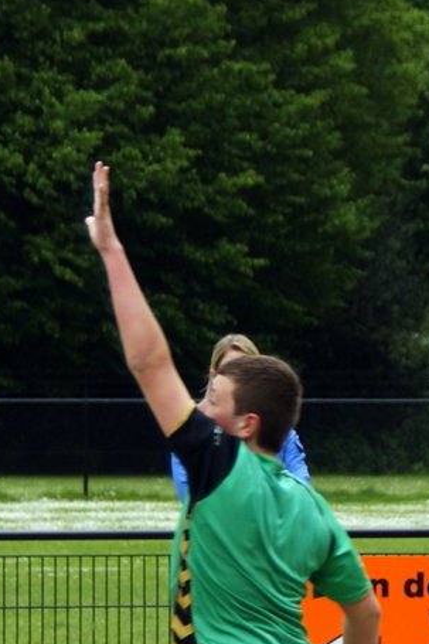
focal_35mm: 277
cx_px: -18
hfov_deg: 4.9
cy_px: 500
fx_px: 4955
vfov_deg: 7.4
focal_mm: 70
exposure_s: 1/320
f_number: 5.6
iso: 100
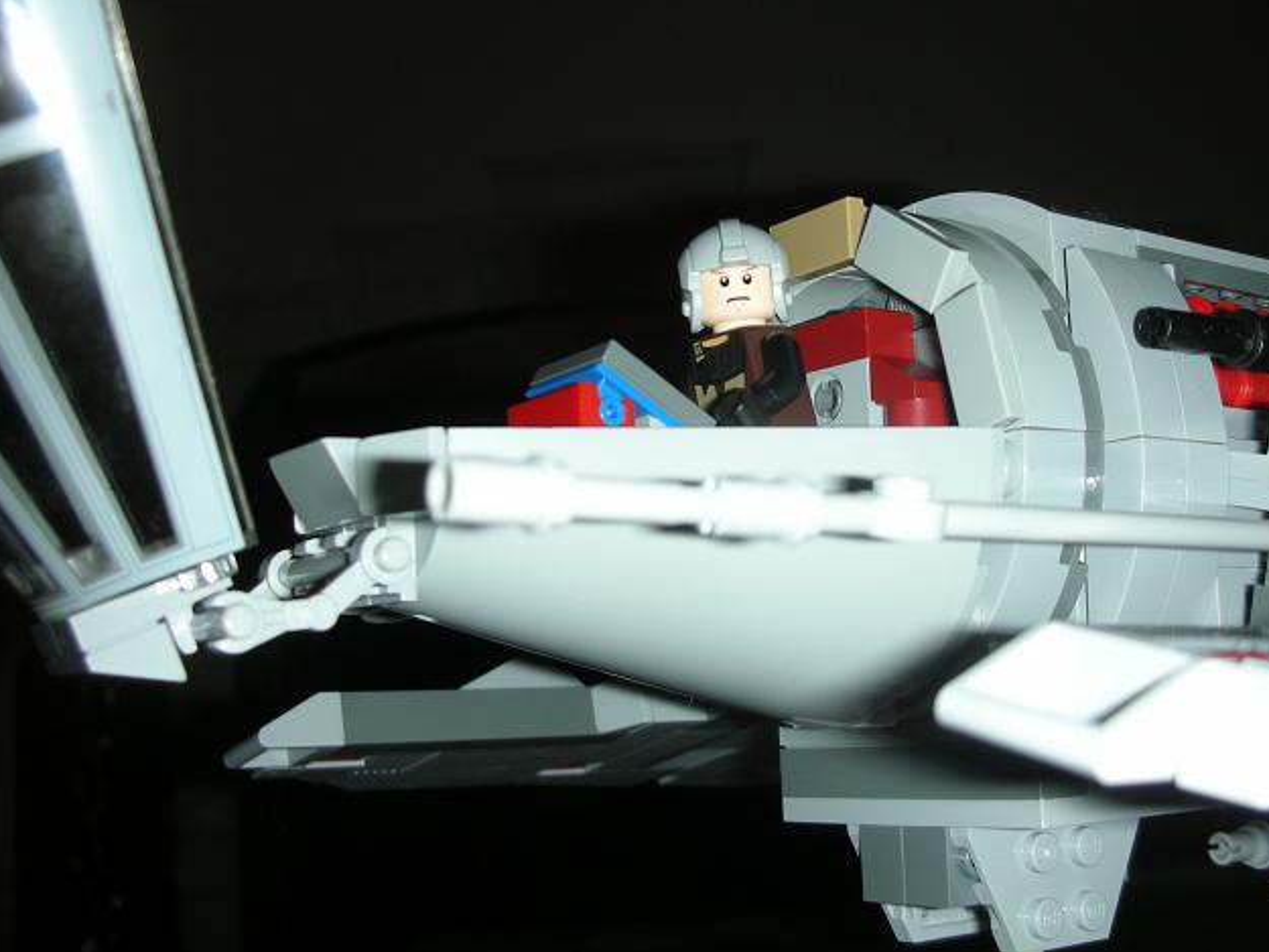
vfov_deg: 33.6
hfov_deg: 43.8
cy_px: 414
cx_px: 698
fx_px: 1577
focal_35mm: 43
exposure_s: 1/60
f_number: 2.8
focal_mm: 5.8
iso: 50
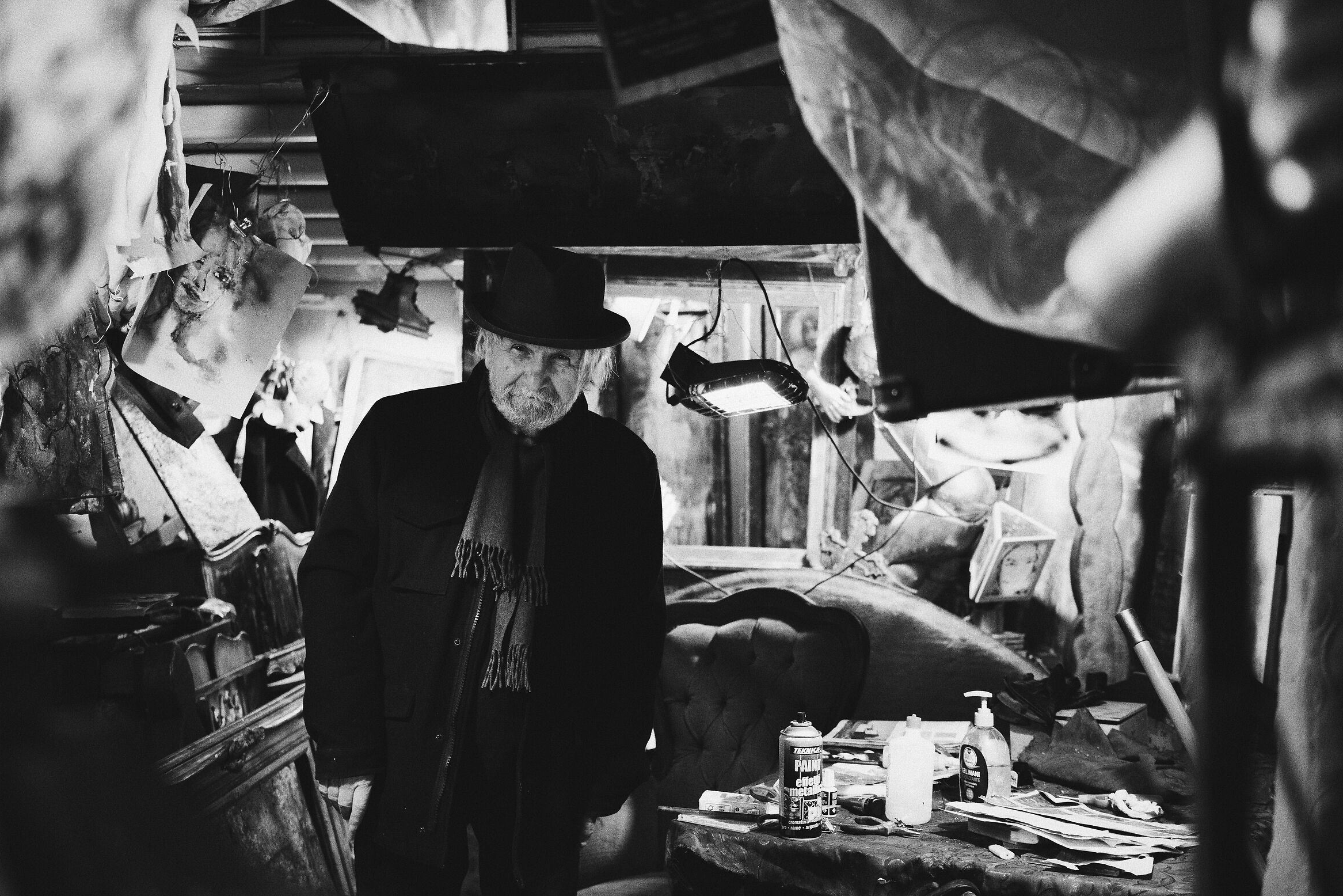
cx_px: 669
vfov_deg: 36.9
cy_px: 445
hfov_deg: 53.1
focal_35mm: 36
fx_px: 1343
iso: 1600
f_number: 2.8
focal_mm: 35
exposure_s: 1/60
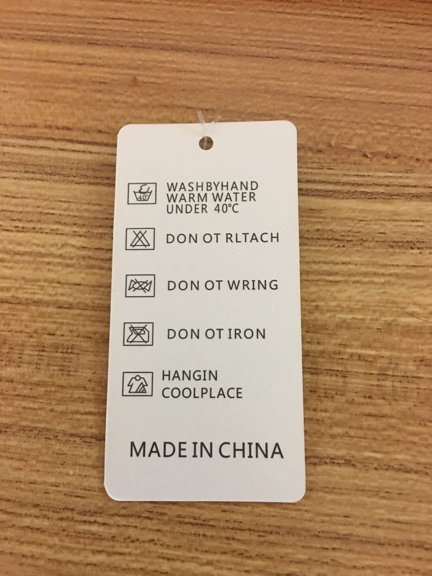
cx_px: 216
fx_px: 483
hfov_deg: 48.2
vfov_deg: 61.7
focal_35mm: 29
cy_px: 288
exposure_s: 1/4
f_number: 2.2
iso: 80
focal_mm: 4.15
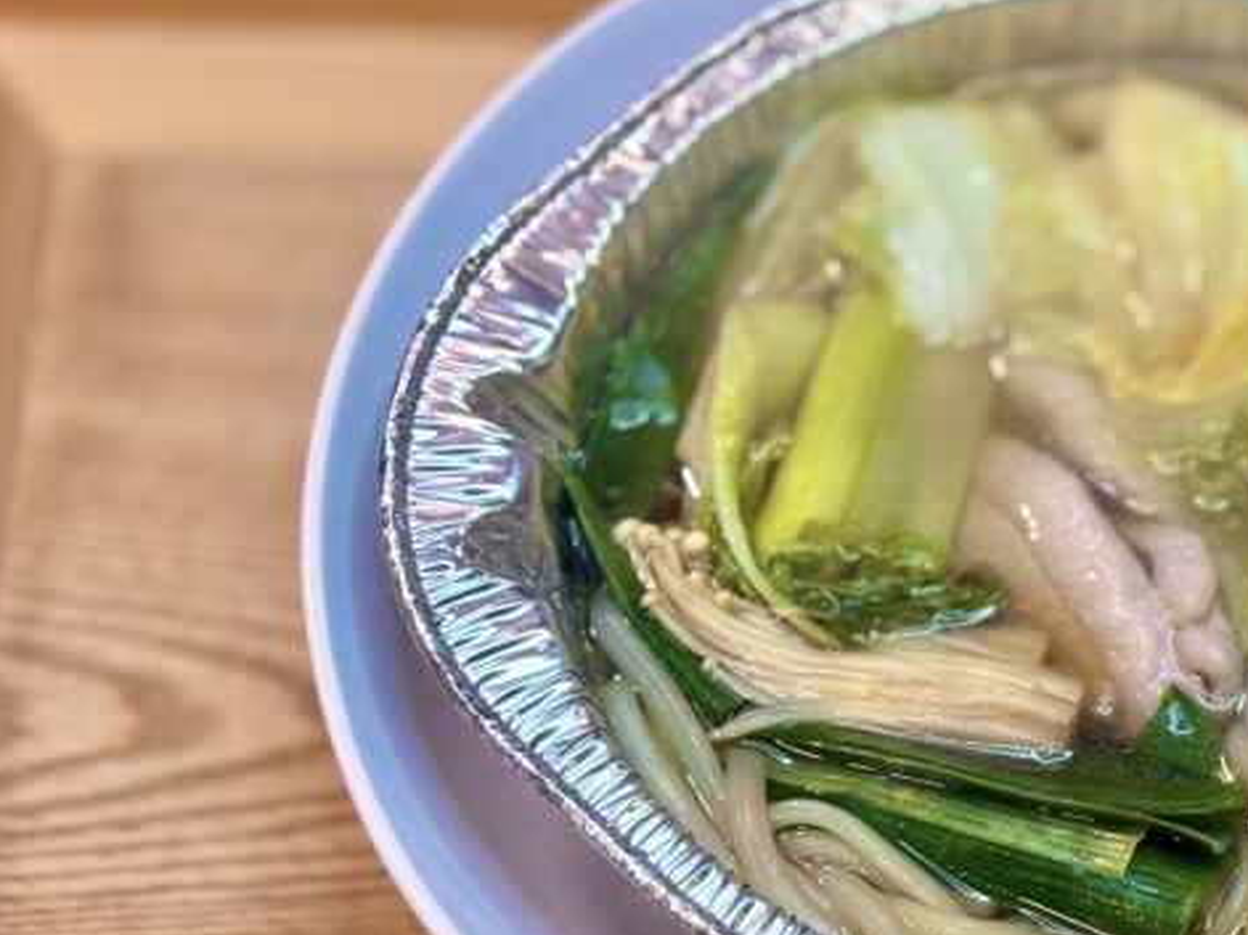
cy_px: 821
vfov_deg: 13.0
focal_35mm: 113
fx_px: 4073
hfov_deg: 17.1
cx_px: 1200
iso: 40
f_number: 1.6
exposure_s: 1/44
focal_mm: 5.96
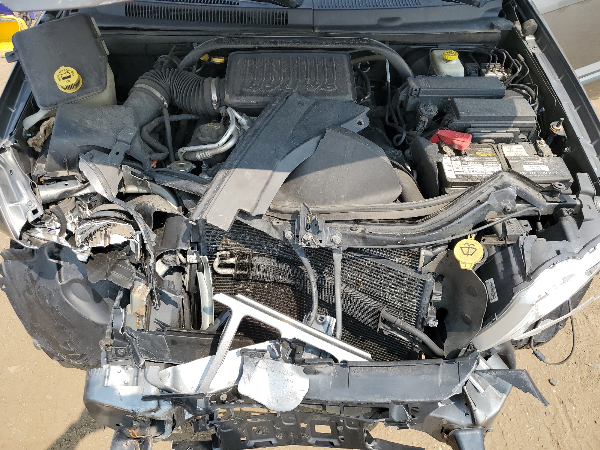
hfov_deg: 67.3
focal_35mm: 26
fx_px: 451
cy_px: 225
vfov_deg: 53.1
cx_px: 300
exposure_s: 1/1429
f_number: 1.5
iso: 50
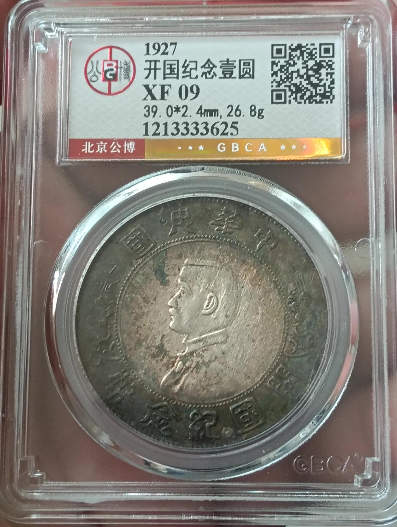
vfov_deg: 27.7
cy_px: 264
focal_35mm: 70
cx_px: 198
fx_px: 1068
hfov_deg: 21.1
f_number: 1.8
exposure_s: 1/33.3
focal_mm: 3.98
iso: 250
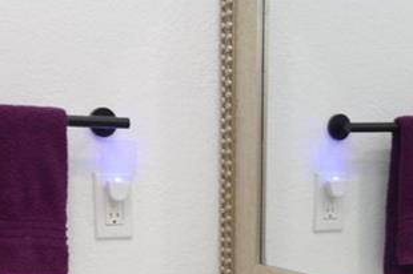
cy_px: 483
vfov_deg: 13.3
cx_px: 288
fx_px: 1066
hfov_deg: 21.8
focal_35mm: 93
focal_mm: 12
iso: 400
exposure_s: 1/80
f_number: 4.5
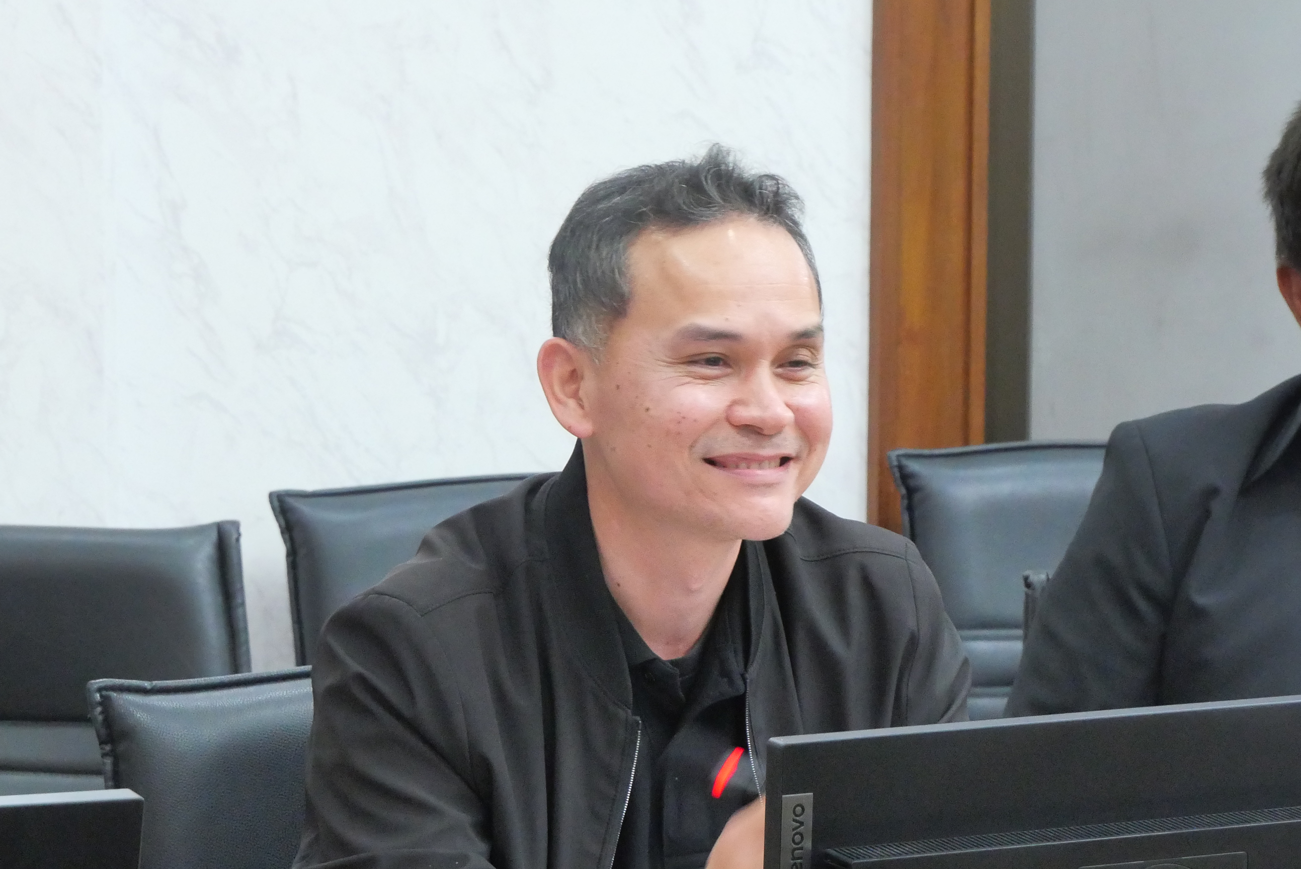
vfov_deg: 7.7
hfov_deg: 11.5
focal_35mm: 178
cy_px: 603
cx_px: 669
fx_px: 6437
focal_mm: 60
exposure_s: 1/25
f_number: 7.1
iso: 3200
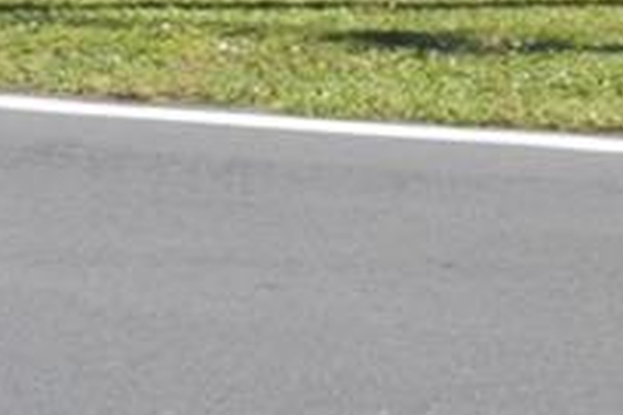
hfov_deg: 8.6
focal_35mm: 213
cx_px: 1605
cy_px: -307
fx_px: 3683
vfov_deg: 6.3
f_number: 18
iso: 400
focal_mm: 18
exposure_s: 1/160
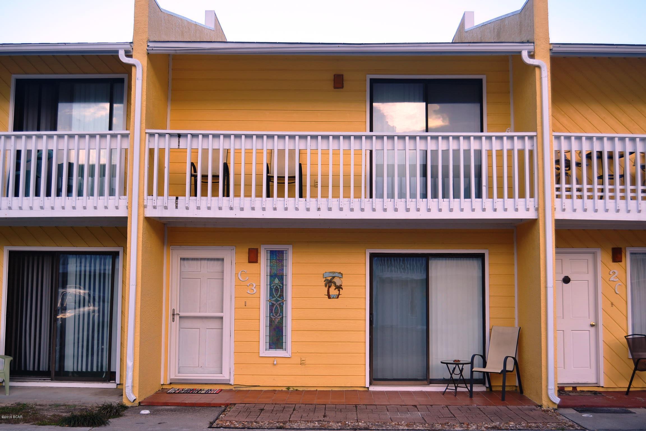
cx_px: 323
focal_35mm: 39
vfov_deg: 34.2
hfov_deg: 49.6
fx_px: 700
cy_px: 216
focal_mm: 26
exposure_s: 1/100
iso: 100
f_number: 5
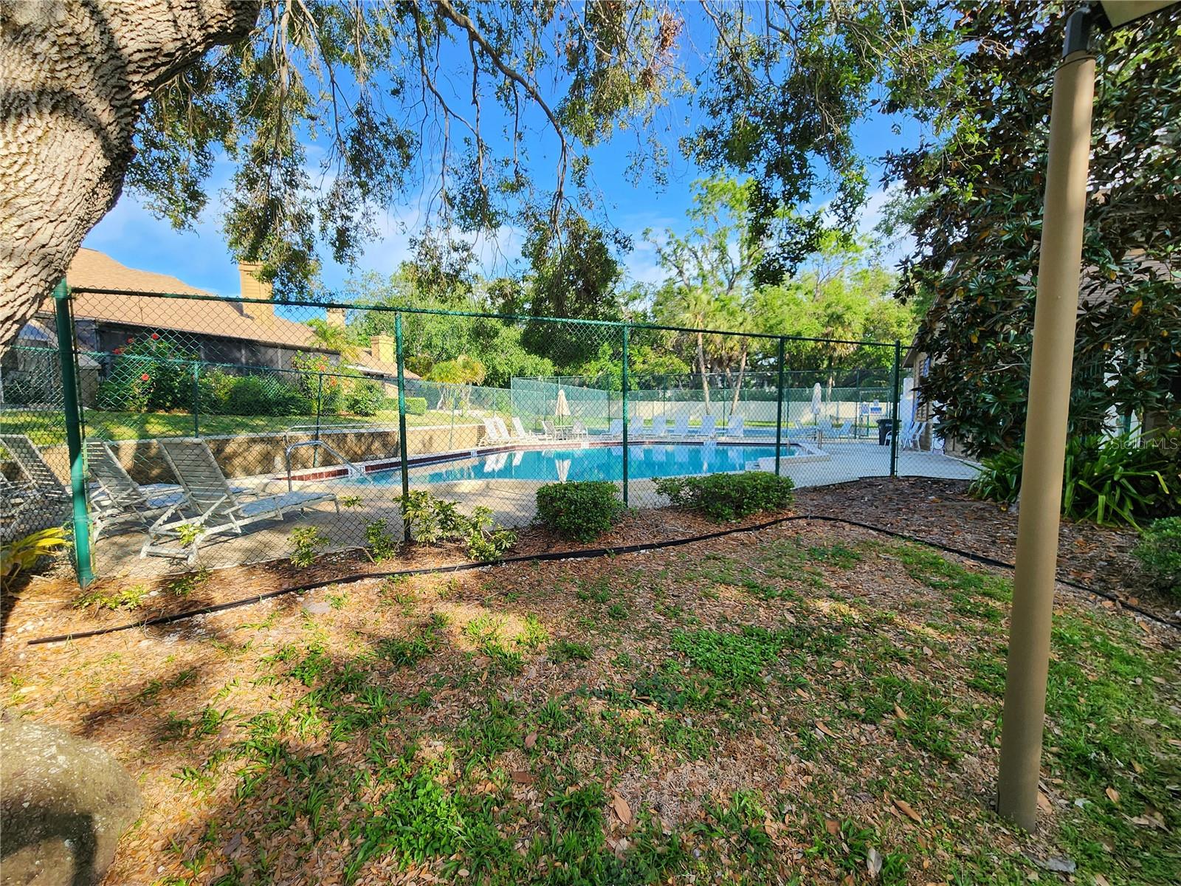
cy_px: 443
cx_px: 590
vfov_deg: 89.9
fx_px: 444
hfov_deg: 106.2
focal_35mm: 13
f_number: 2.2
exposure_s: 1/551
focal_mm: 2.2
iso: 50
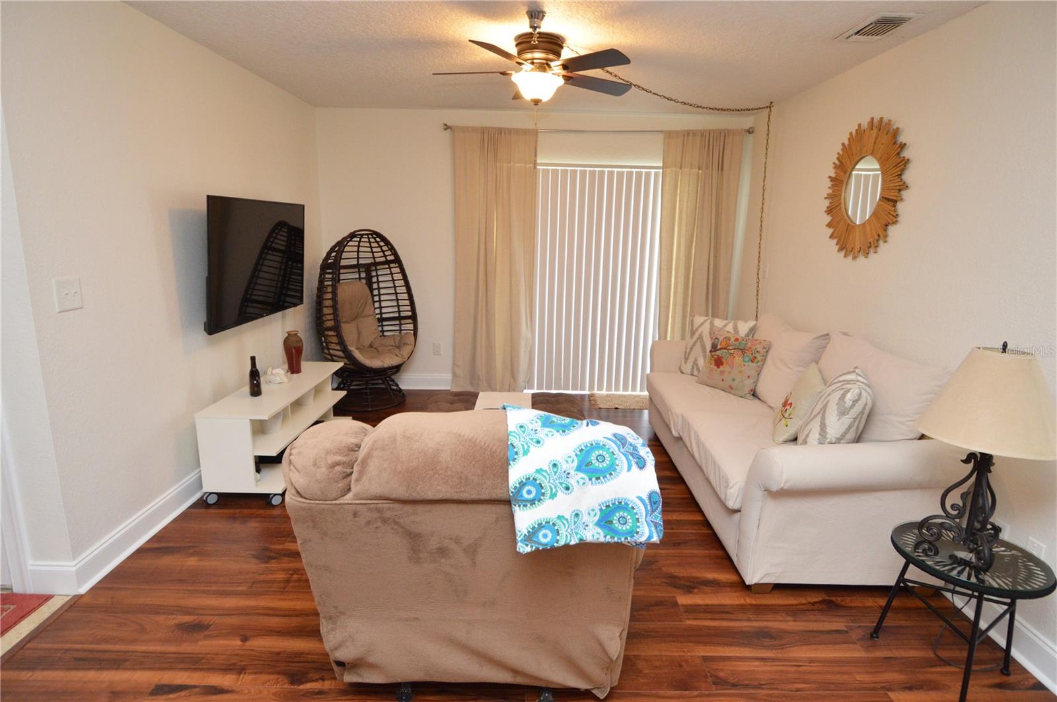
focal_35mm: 18
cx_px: 528
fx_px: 528
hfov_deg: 90.1
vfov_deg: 67.3
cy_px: 351
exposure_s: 1/60
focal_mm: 12
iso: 1000
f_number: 4
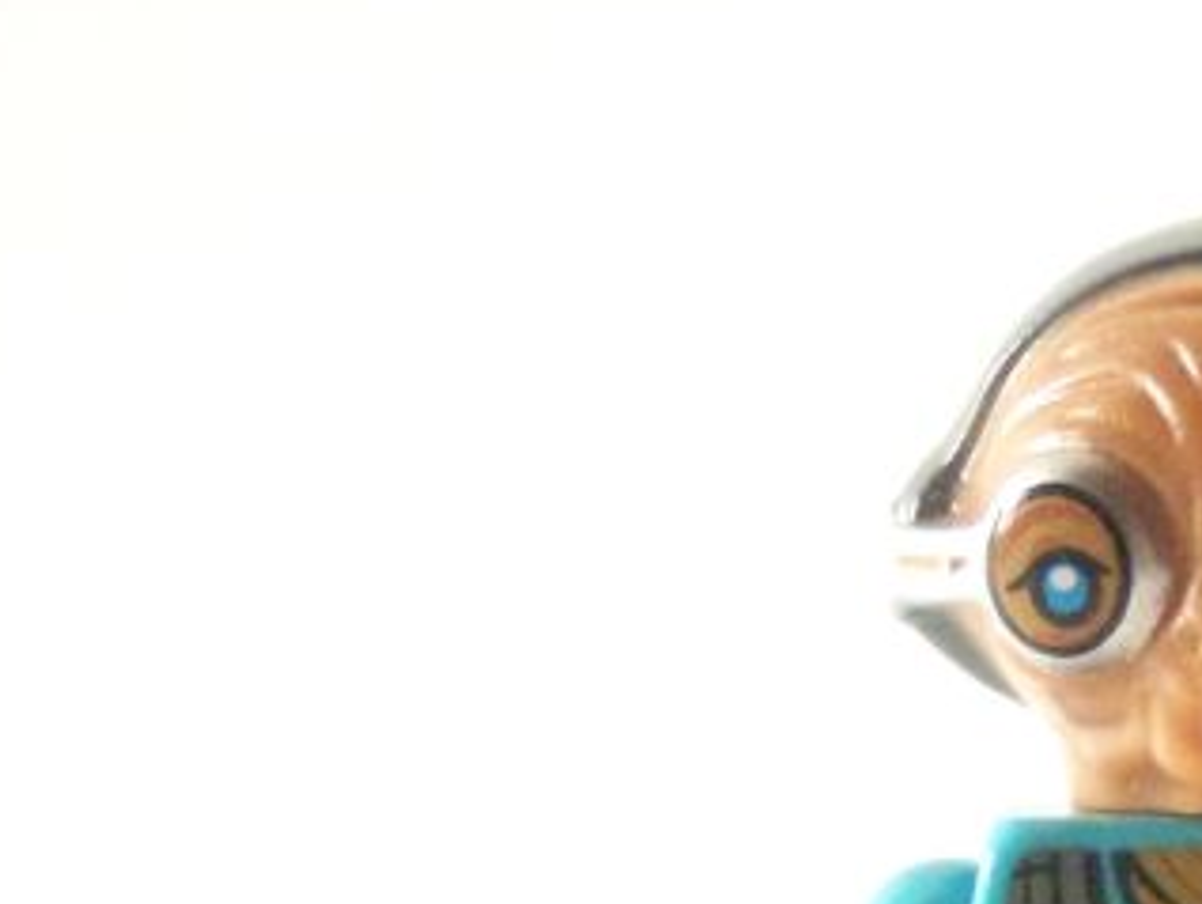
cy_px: 798
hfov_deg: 5.8
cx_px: 1278
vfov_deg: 4.4
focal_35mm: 338
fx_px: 11746
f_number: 3.2
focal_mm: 17.5
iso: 400
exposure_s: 1/60
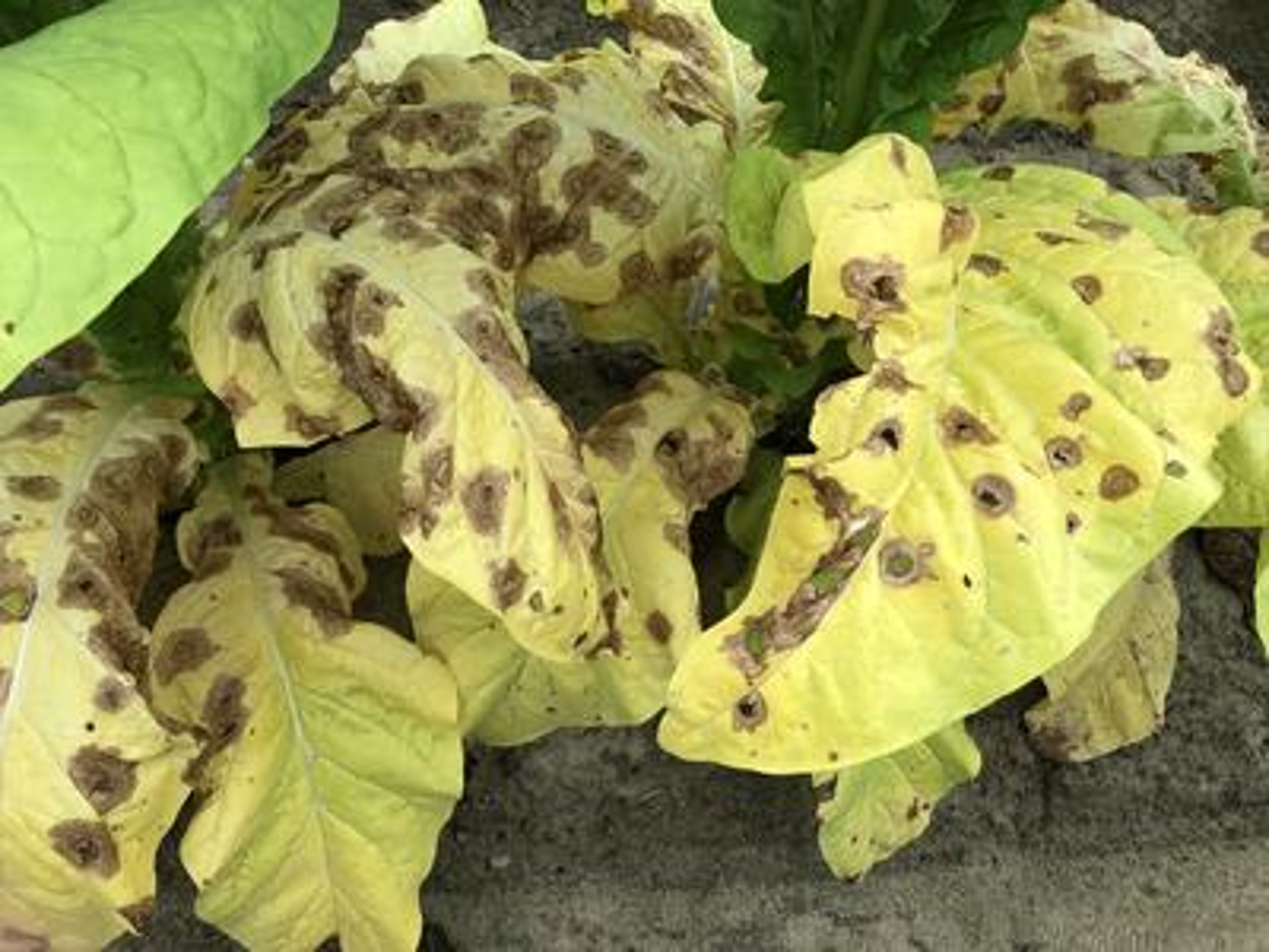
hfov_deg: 63.4
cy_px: 476
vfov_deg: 49.7
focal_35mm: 28
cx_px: 634
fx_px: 1026
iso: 20
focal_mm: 3.99
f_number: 1.8
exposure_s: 1/292
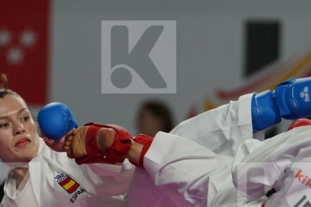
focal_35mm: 697
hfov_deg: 3.0
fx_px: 6018
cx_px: 139
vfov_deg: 2.0
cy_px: 199
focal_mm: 200
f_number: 2.8
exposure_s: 1/1000
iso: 1000
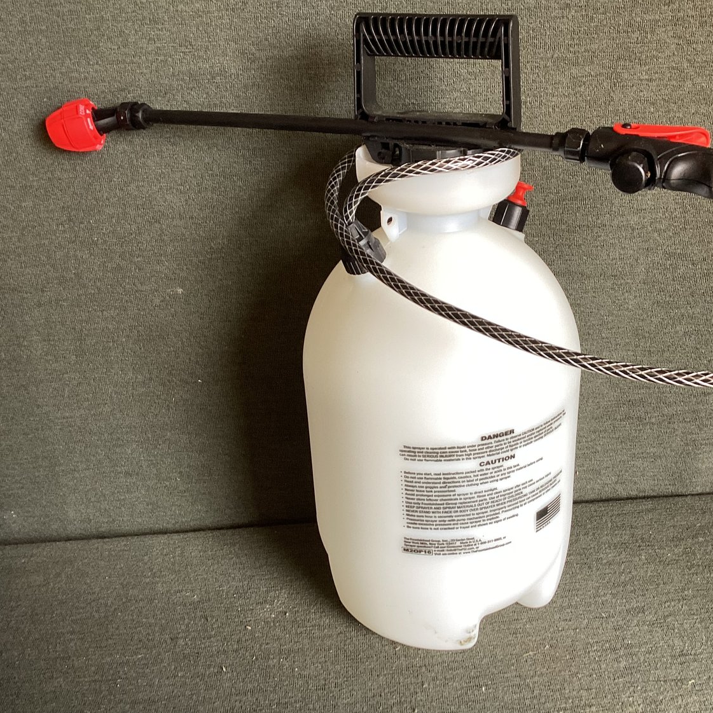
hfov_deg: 44.4
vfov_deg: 44.9
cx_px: 460
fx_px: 862
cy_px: 359
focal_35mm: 37
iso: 50
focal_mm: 3.3
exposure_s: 1/50
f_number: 2.4
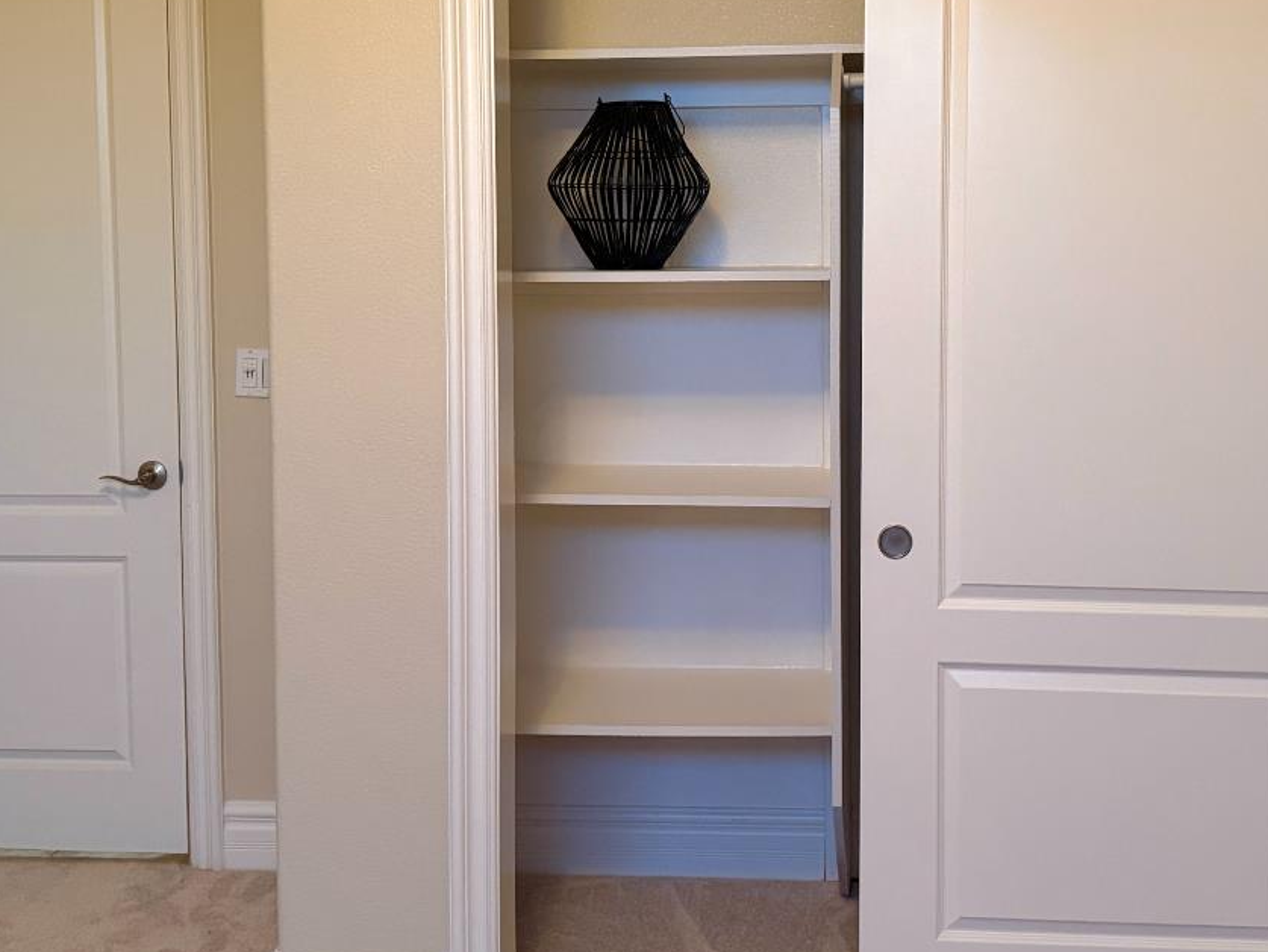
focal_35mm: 43
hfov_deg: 43.5
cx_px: 789
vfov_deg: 33.3
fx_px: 1575
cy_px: 322
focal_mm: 6.76
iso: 640
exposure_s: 1/60
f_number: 1.78
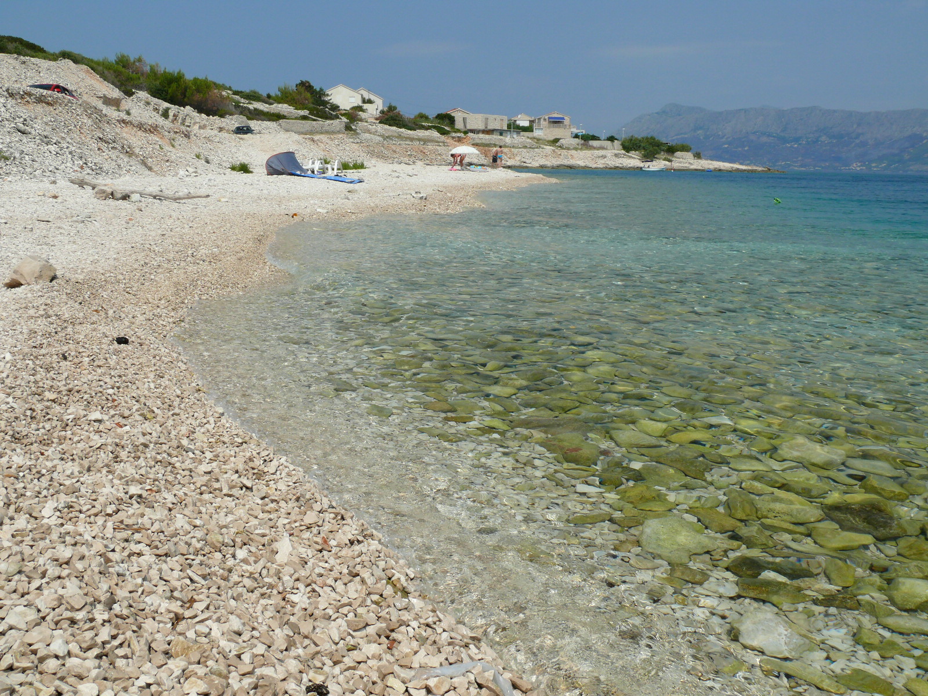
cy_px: 348
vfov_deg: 40.7
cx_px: 464
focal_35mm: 35
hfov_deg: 52.6
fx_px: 938
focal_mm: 7.4
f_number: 5.6
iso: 100
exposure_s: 1/400
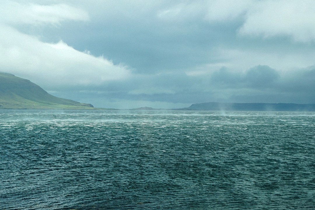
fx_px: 551
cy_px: 105
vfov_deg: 21.6
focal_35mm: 63
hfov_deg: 31.9
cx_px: 158
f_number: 8
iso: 100
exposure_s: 1/320
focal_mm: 42
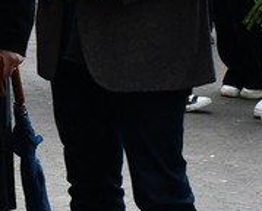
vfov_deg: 6.3
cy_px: -190
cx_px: -237
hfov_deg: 7.7
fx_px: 1873
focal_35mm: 241
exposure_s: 1/250
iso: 400
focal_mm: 30
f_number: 5
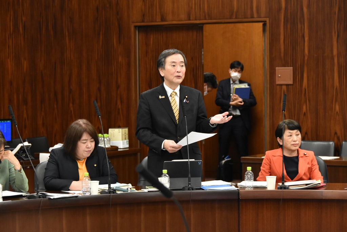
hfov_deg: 18.2
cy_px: 116
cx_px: 174
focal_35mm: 112
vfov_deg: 12.2
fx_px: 1084
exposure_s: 1/160
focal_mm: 75
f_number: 6.3
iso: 2500
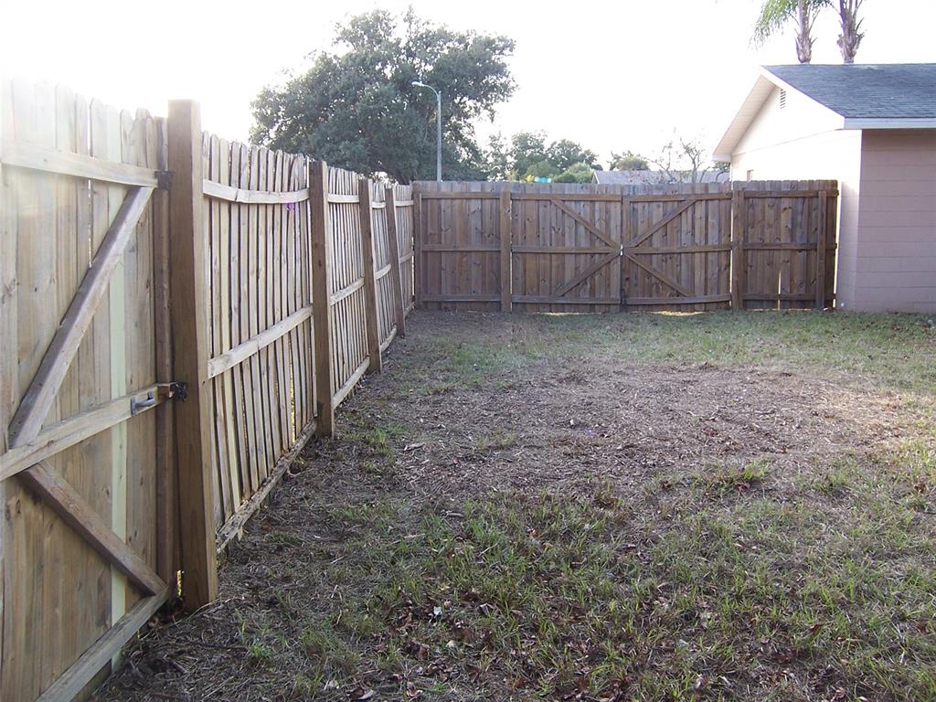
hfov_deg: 55.4
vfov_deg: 42.9
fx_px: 892
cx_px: 468
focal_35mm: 33
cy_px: 351
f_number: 3.4
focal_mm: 5.5
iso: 80
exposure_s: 1/60
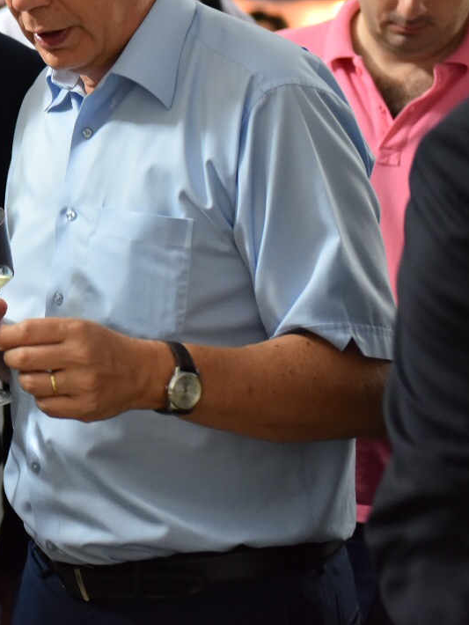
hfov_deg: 10.6
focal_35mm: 136
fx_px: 2455
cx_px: -200
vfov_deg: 14.4
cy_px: 151
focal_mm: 62
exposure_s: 1/40
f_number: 2.8
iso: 2500
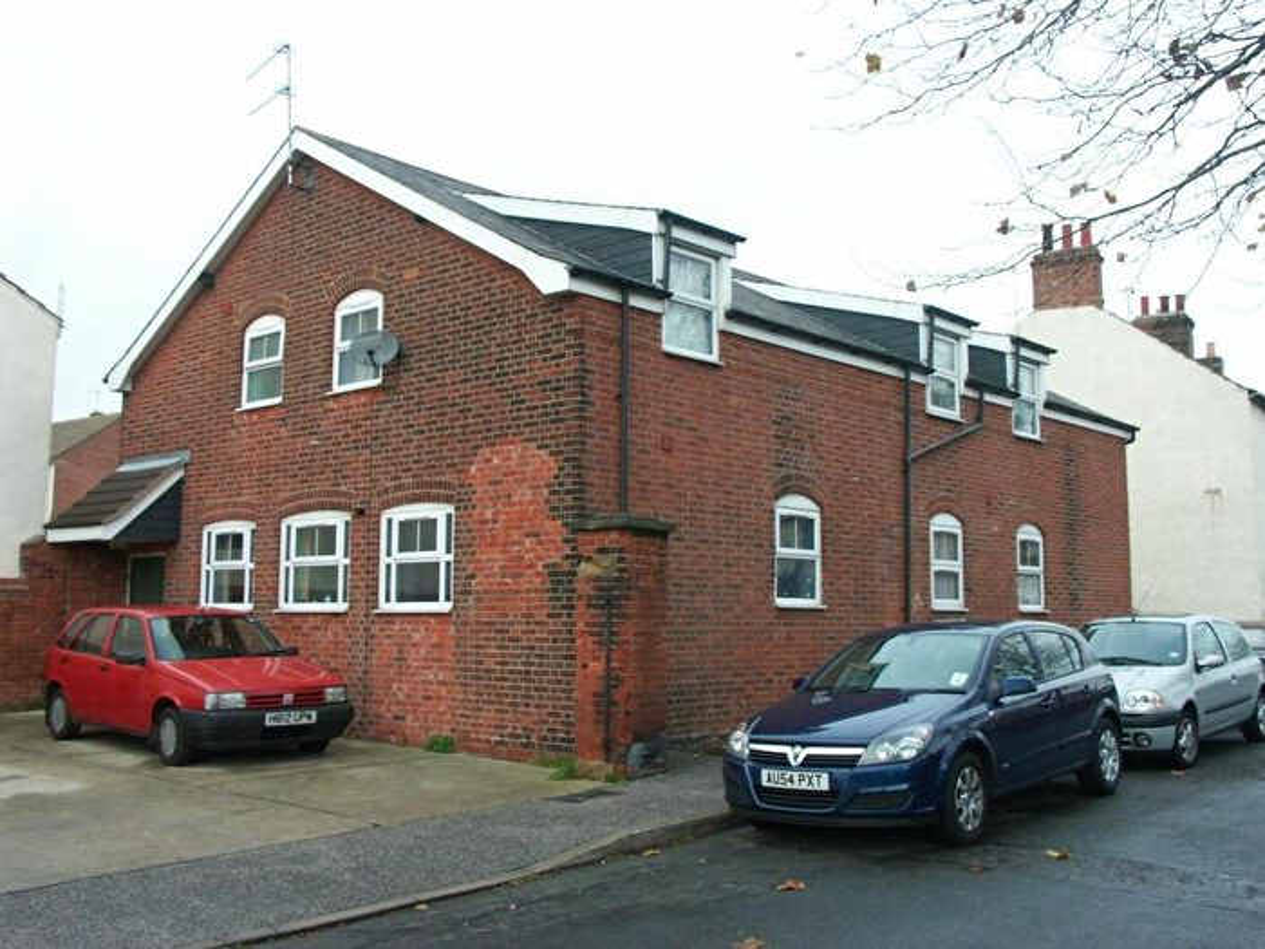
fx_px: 1206
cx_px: 632
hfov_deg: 55.4
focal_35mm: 33
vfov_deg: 42.9
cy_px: 474
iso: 100
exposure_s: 1/200
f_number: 5
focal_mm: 8.71
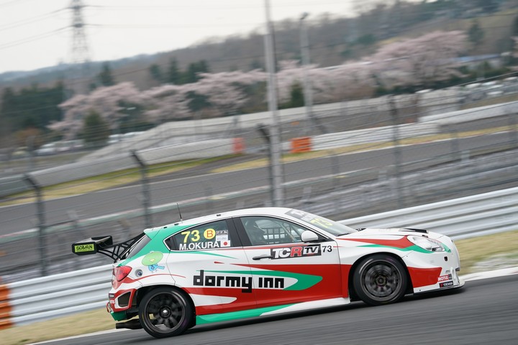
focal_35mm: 200
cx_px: 259
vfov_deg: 6.9
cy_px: 172
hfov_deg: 10.3
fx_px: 2878
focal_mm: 200
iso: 400
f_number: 8
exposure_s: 1/250
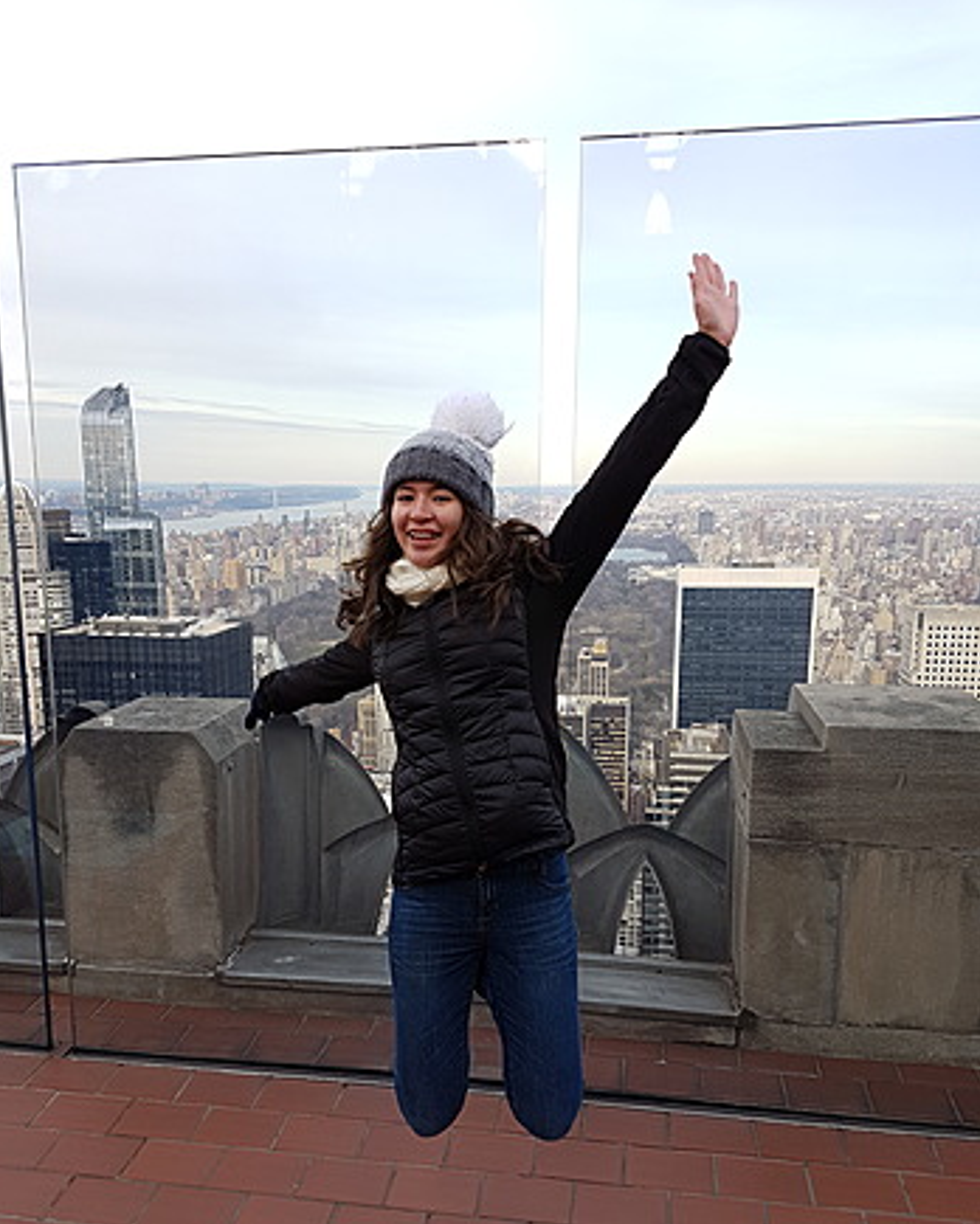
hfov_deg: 51.5
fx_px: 1015
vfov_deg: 62.1
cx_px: 476
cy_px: 661
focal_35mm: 28
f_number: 1.7
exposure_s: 1/558
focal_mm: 4.2
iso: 40
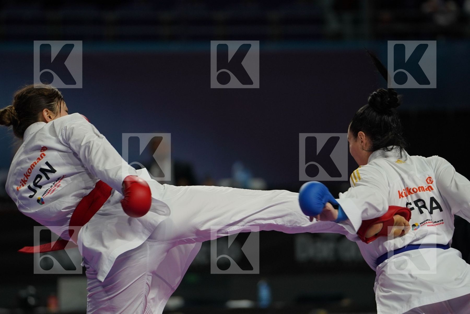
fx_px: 3916
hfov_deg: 6.9
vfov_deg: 4.6
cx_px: 235
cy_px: 157
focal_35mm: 300
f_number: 2.8
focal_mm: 200
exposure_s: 1/1000
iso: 1000
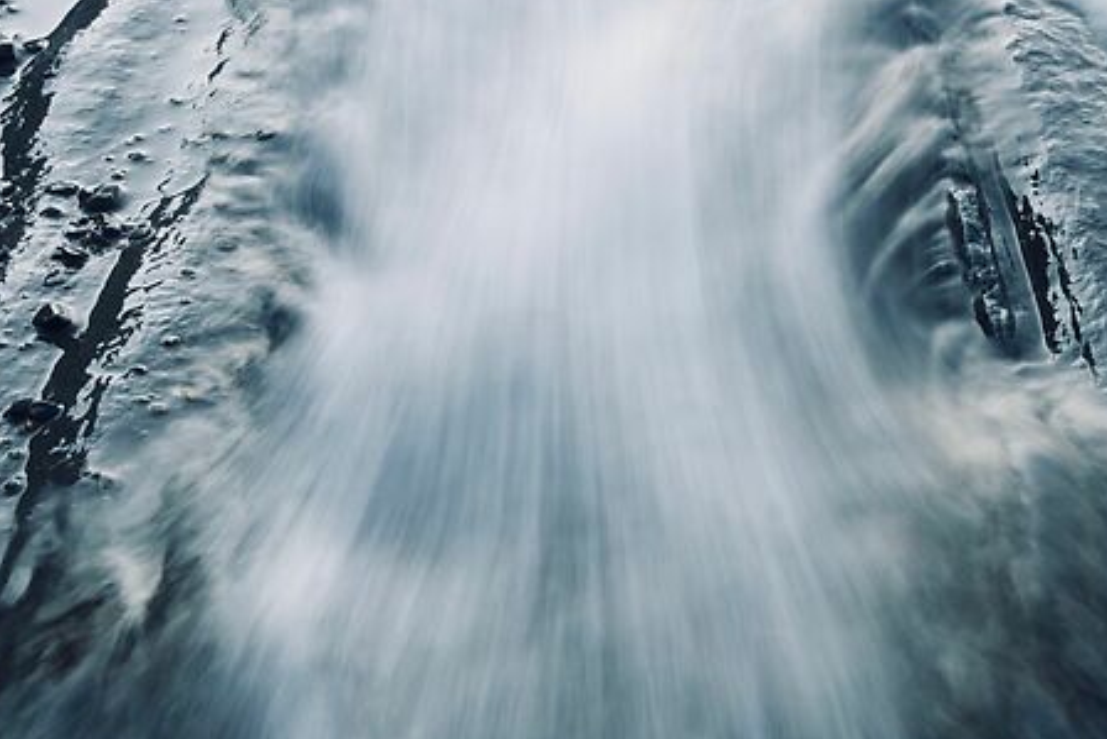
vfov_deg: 18.2
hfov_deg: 26.6
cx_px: 843
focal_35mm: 75
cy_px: 289
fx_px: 2307
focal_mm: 14
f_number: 22
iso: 50
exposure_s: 1/8
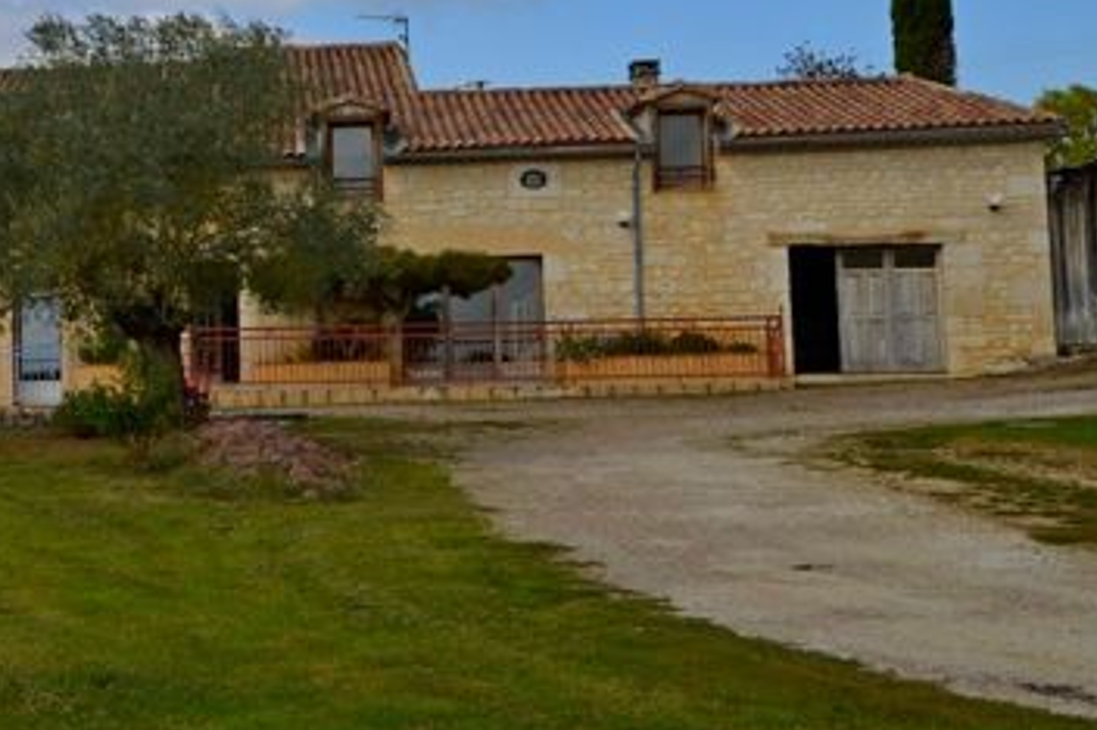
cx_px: 36
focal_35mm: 60
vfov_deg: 22.3
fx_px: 1827
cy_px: 148
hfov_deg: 31.3
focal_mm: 20
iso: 100
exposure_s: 1/320
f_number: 9
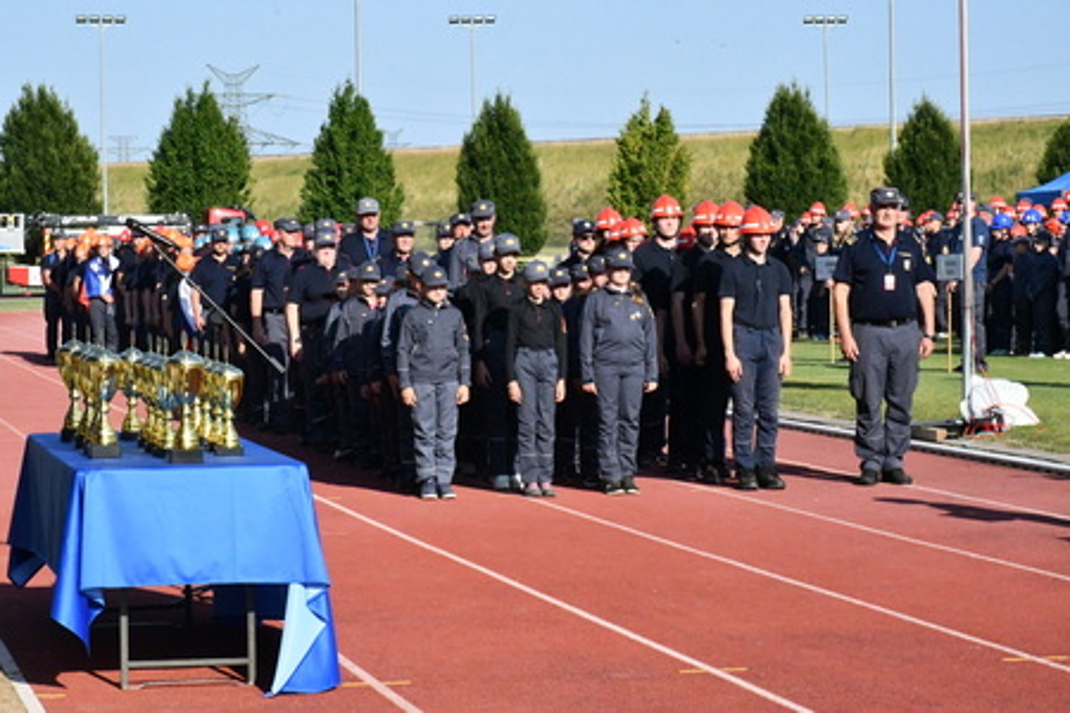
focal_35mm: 105
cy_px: 356
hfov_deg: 19.5
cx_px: 535
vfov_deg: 13.0
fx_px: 3121
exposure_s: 1/2500
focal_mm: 70
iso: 10000
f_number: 25
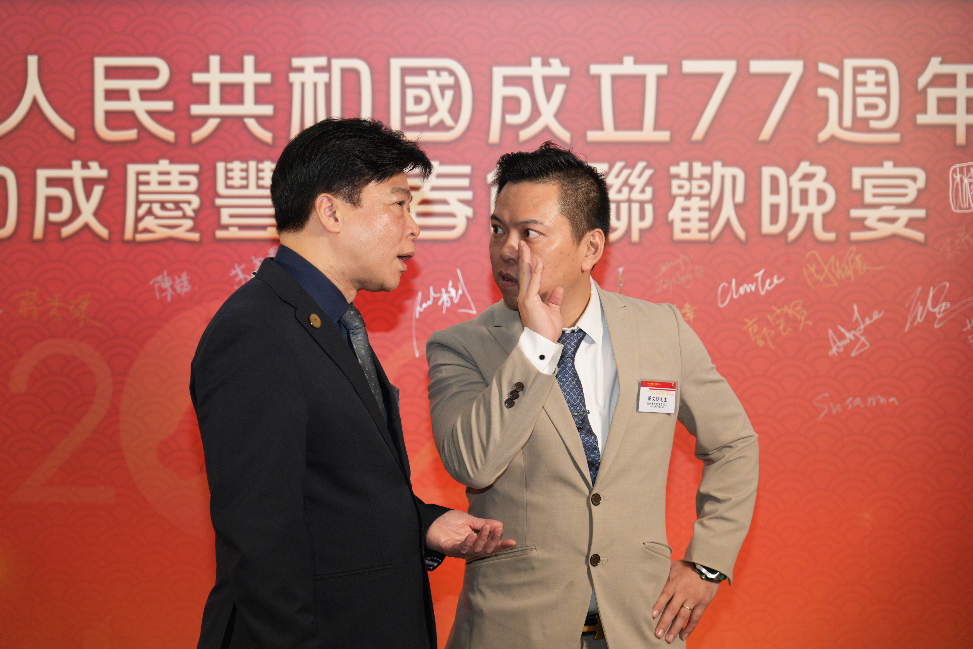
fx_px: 2108
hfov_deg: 26.0
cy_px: 324
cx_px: 486
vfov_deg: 17.5
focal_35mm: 78
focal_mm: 78
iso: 1250
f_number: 4
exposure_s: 1/200
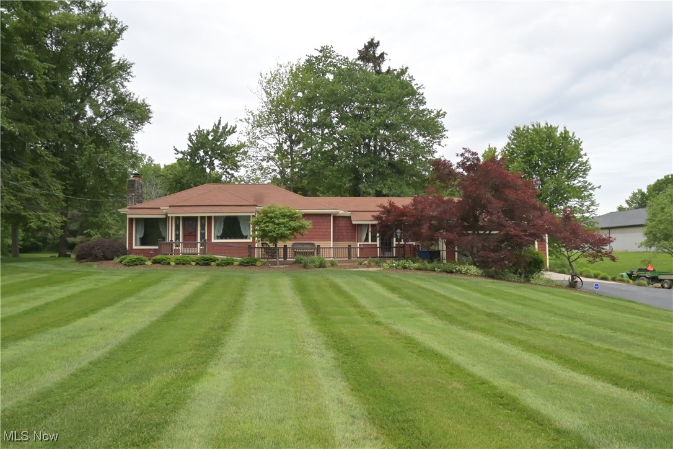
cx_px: 336
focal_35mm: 30
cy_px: 224
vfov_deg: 43.6
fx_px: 561
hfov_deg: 61.9
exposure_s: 1/8000
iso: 4500
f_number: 7.1
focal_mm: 20
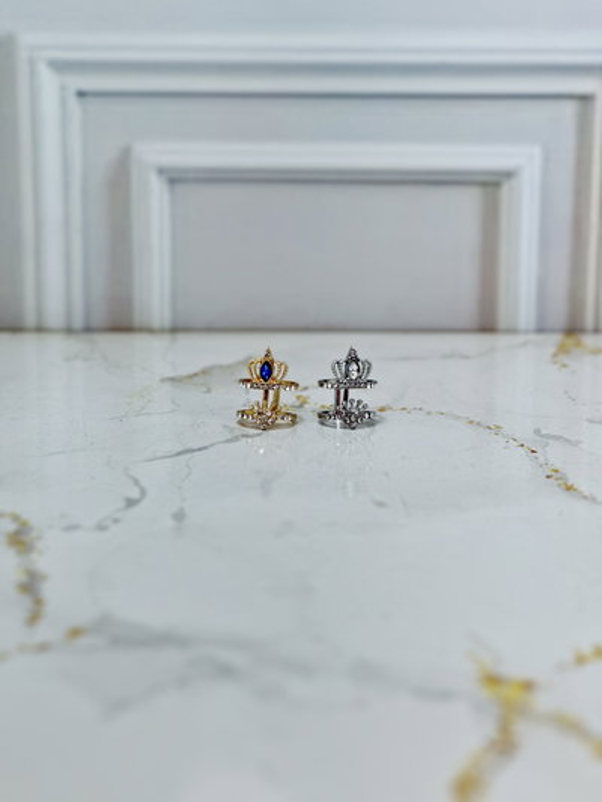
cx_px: 301
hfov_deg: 19.1
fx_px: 1785
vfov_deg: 25.3
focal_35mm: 77
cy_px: 401
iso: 80
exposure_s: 1/100
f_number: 2.8
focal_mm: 9
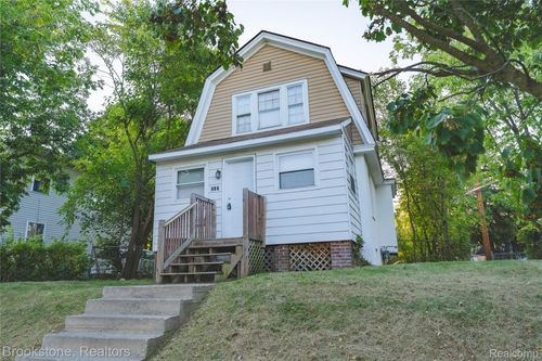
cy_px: 180
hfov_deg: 73.8
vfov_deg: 53.1
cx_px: 271
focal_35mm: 24
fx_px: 361
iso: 320
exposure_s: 1/320
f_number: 6.3
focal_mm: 24
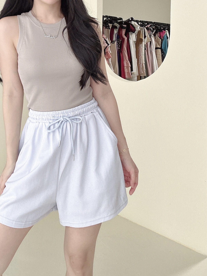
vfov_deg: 53.1
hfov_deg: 40.8
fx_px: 271
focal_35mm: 34
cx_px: 55
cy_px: 95
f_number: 1.9
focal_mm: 2.69
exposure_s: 1/60
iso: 125
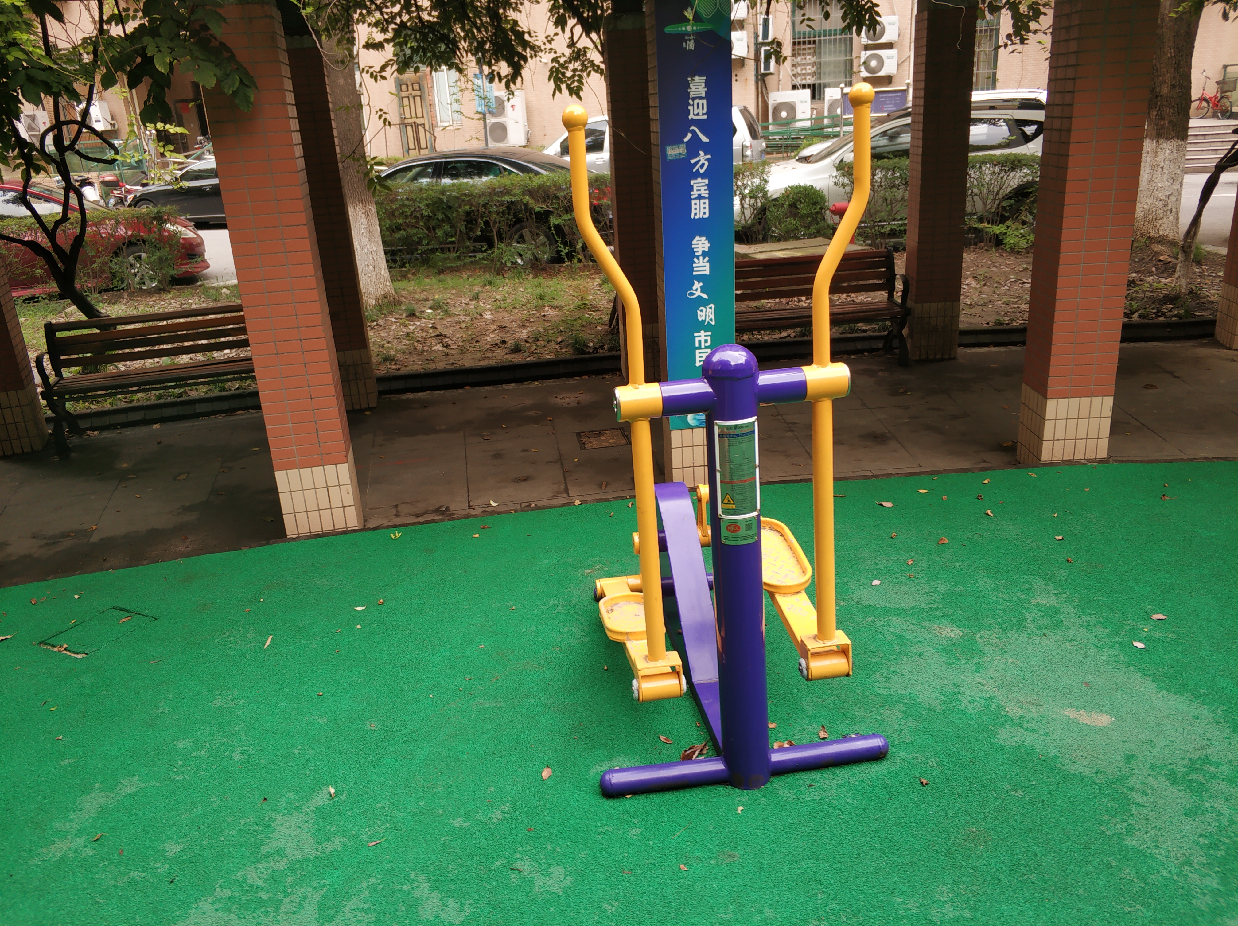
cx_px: 619
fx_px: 965
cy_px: 463
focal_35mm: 27
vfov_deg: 51.3
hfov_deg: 65.4
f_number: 1.8
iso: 123
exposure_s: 1/107
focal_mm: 3.82
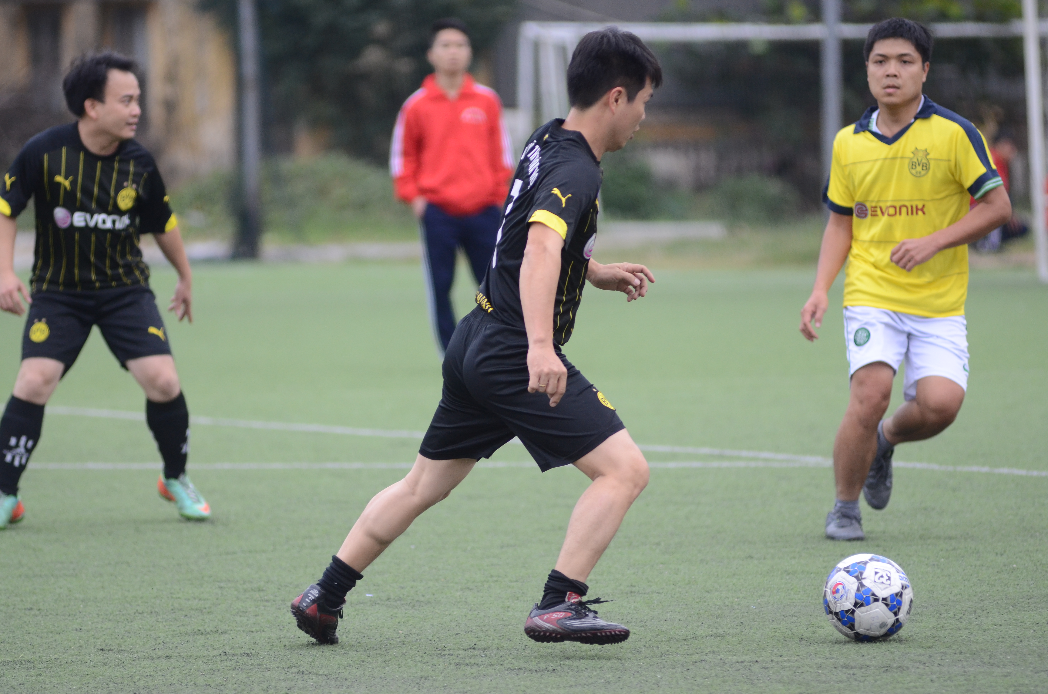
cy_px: 347
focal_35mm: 300
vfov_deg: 4.6
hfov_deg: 6.9
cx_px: 524
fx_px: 8715
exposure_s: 1/1000
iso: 800
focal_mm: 200
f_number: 3.5
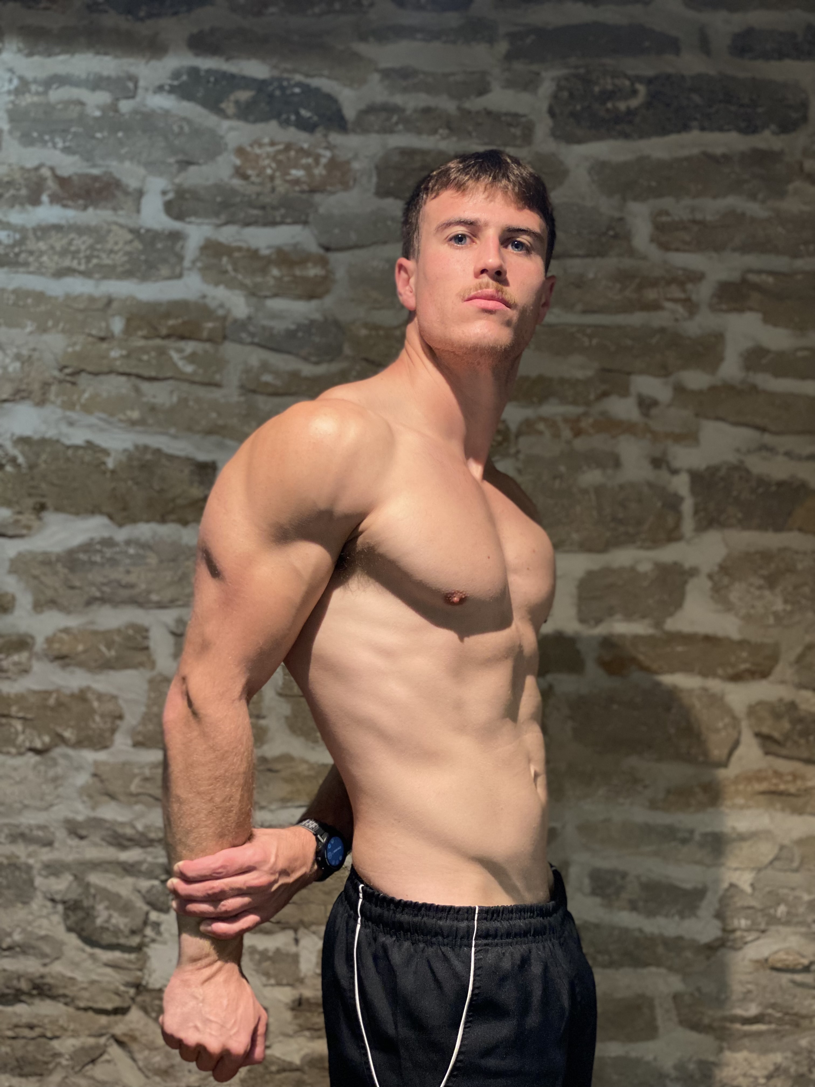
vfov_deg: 36.8
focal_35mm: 52
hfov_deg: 28.0
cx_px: 408
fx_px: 1632
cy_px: 544
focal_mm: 6
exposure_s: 1/33
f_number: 2
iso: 200
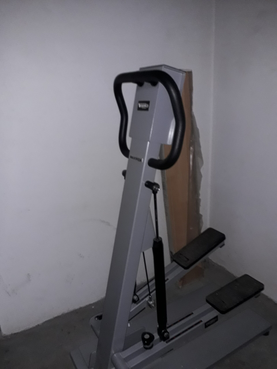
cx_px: 138
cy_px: 184
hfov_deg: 51.4
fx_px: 288
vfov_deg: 65.3
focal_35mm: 27
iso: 200
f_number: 1.9
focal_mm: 3.6
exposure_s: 1/50
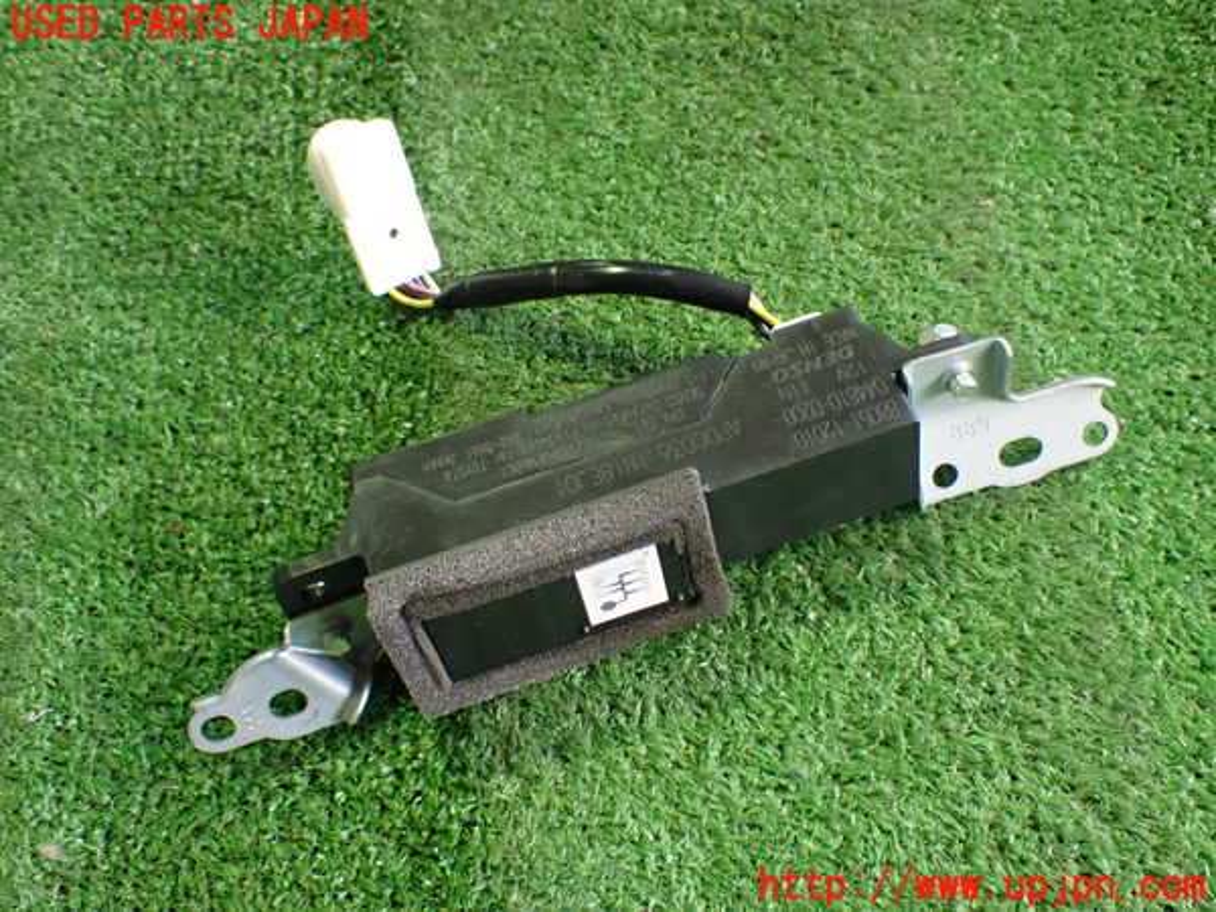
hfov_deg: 45.8
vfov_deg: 35.1
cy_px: 456
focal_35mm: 41
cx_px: 608
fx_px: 1440
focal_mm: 7.31
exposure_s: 1/50
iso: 800
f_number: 2.8
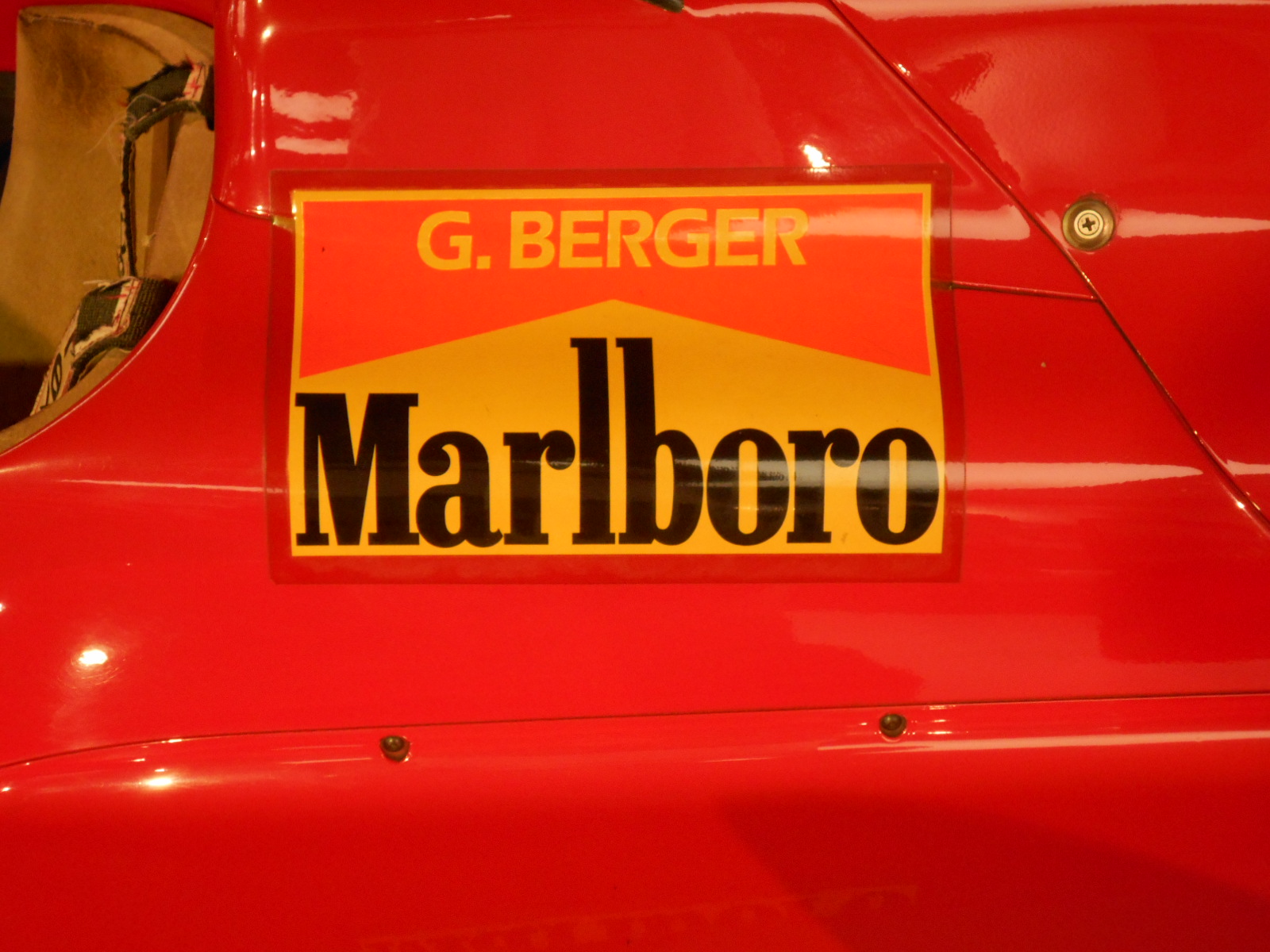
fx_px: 2421
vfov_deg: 22.3
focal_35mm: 66
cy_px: 476
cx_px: 635
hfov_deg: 29.4
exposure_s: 1/20
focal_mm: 11.6
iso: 400
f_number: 5.3
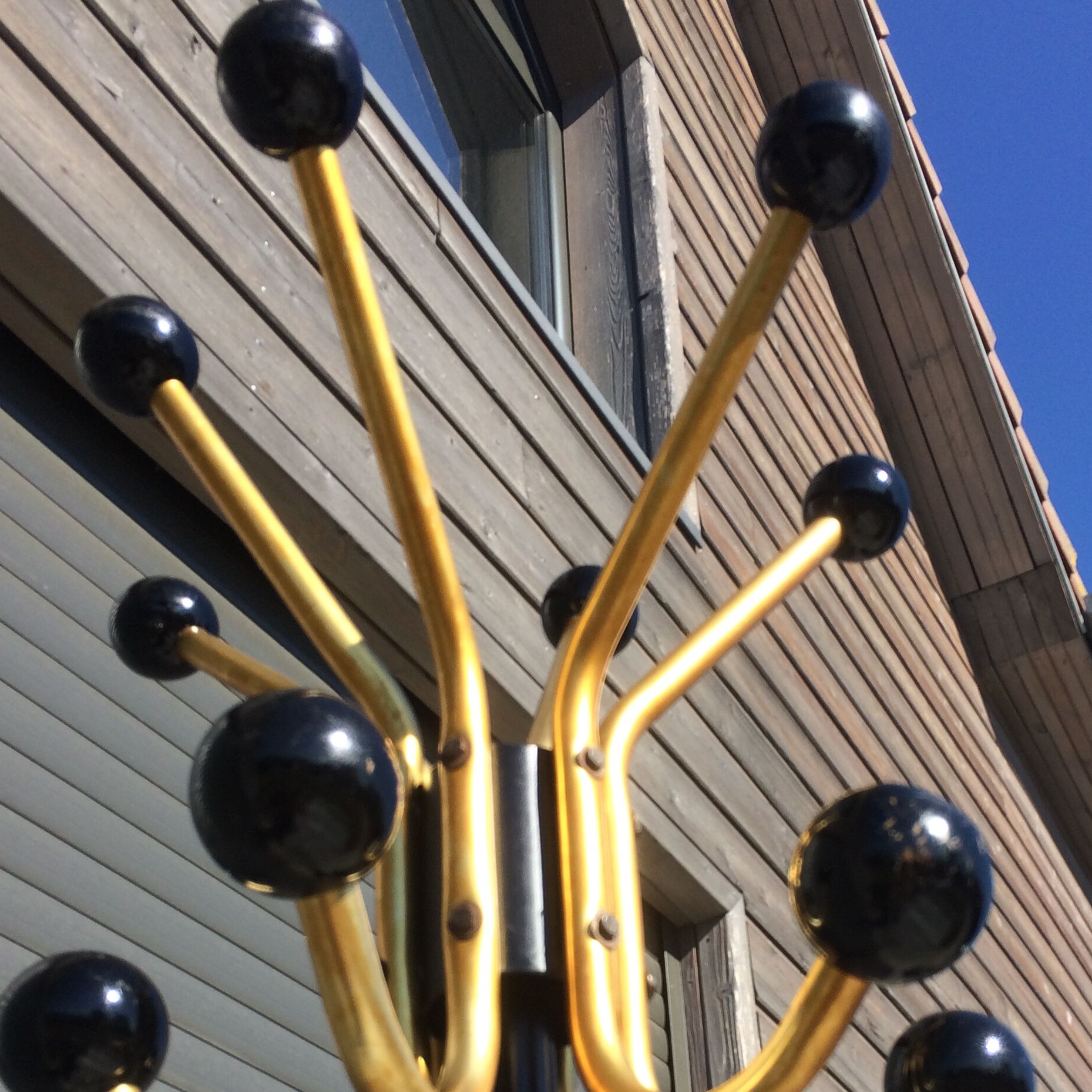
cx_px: 613
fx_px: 1606
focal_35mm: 45
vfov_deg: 36.7
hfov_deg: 37.5
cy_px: 813
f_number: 2.2
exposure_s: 1/1520
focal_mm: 4.15
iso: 32
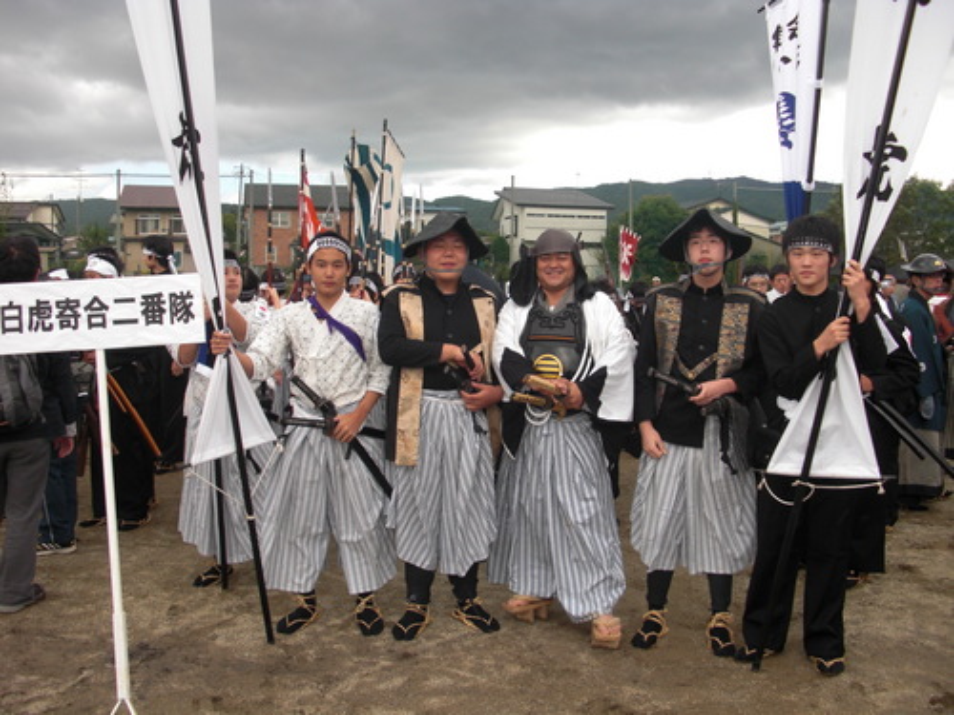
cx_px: 477
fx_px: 992
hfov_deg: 51.4
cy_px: 358
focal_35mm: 36
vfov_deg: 39.7
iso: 50
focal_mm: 6.3
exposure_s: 1/250
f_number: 2.8
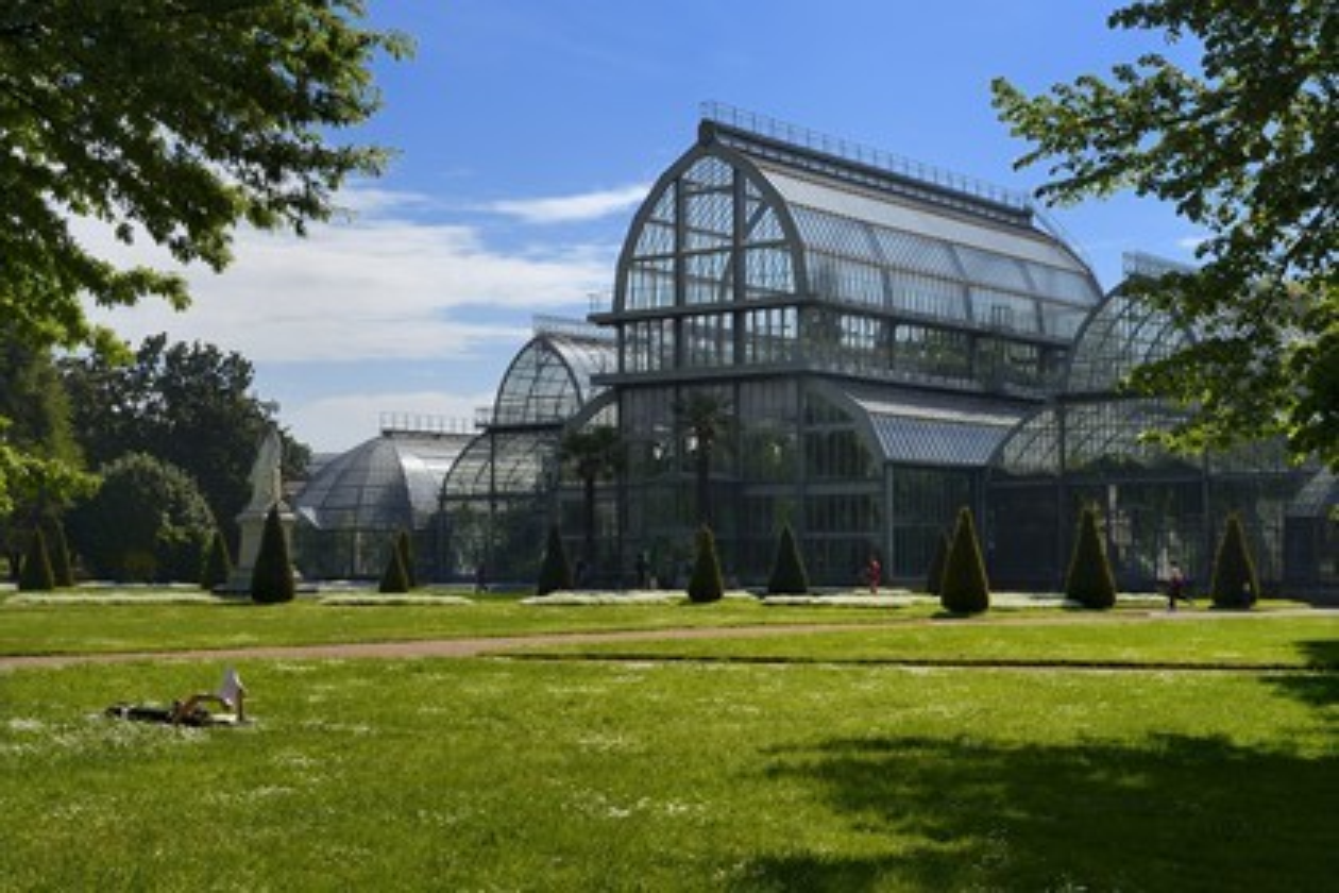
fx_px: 1934
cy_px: 446
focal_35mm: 52
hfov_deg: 38.2
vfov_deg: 26.0
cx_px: 670
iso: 200
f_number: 16
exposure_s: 1/250
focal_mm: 52
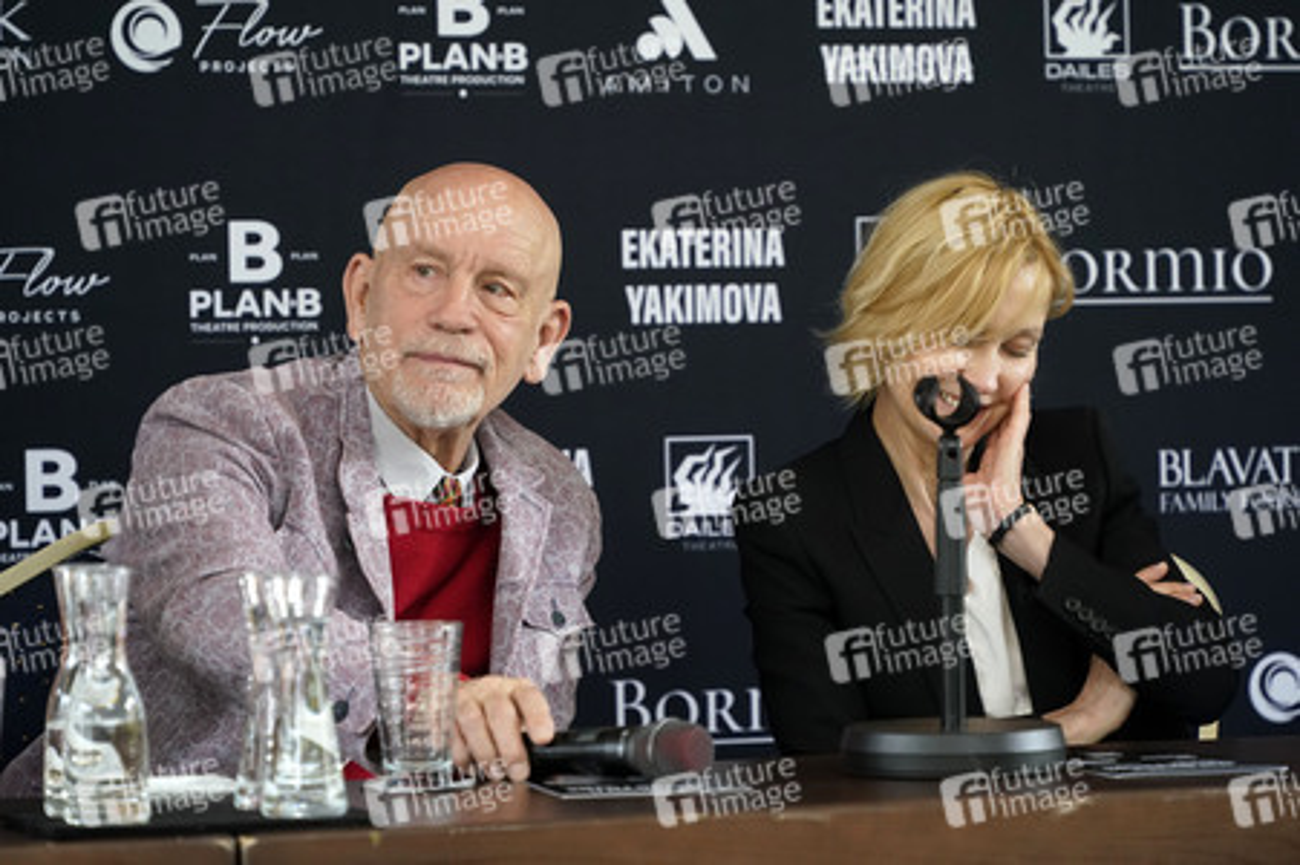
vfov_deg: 8.5
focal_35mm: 161
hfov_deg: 12.8
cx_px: 650
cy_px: 432
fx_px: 5809
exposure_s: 1/100
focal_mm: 161
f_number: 5.6
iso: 3200
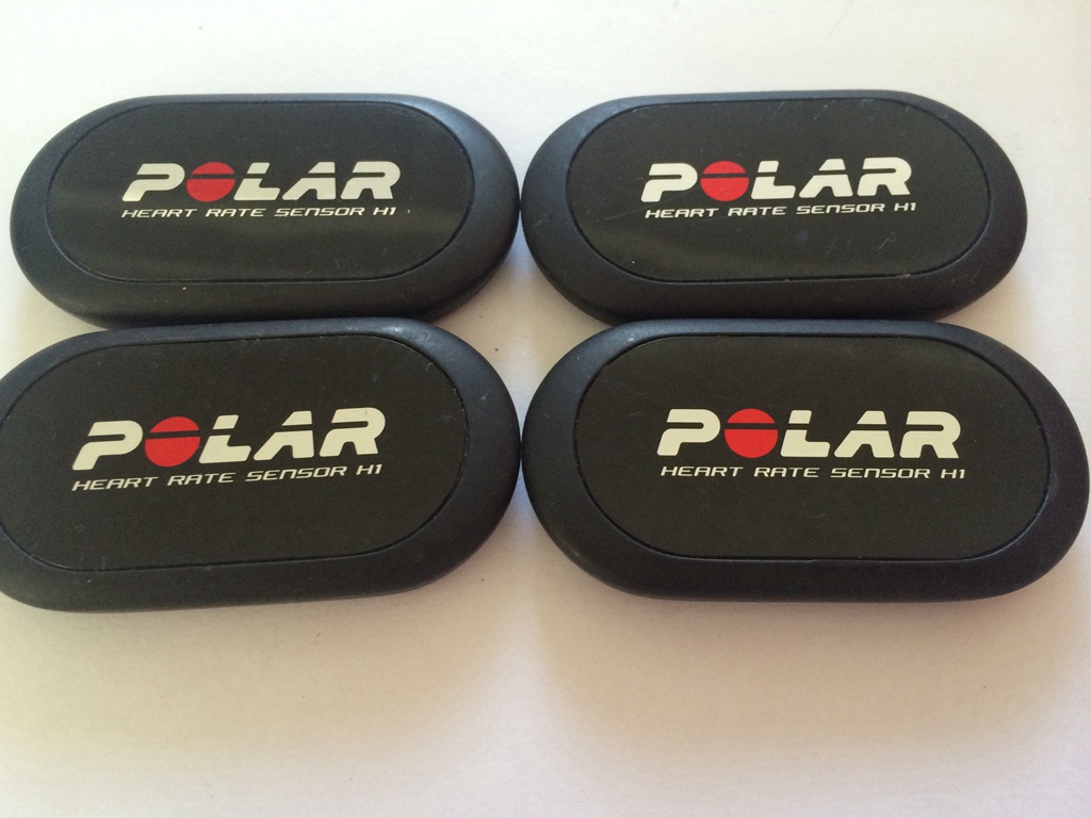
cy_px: 409
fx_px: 946
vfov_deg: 46.8
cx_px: 546
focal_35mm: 30
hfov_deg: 60.0
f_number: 2.2
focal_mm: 4.12
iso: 200
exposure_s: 1/30
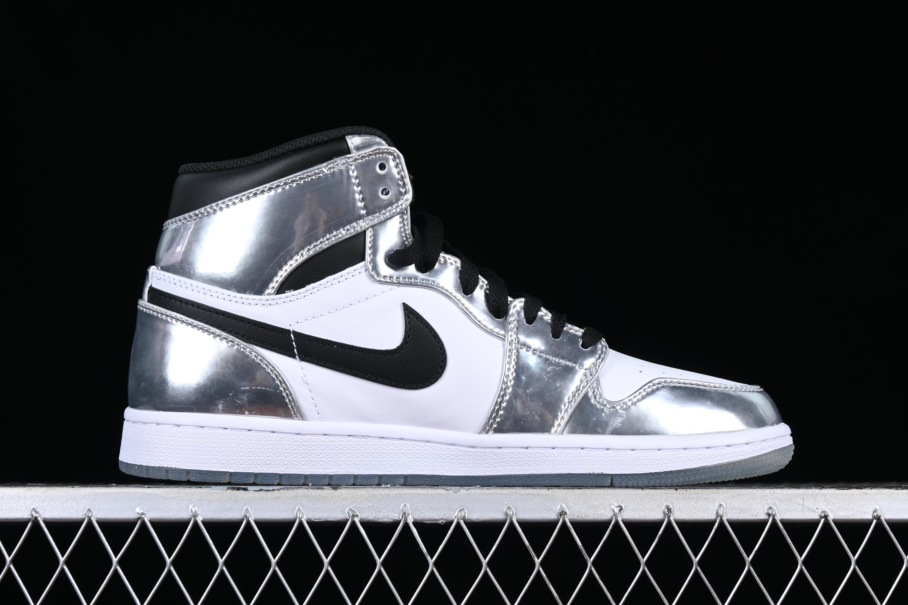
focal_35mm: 75
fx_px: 1892
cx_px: 454
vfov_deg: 18.2
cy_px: 302
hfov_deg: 27.0
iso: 160
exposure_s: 1/80
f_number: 8
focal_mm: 50
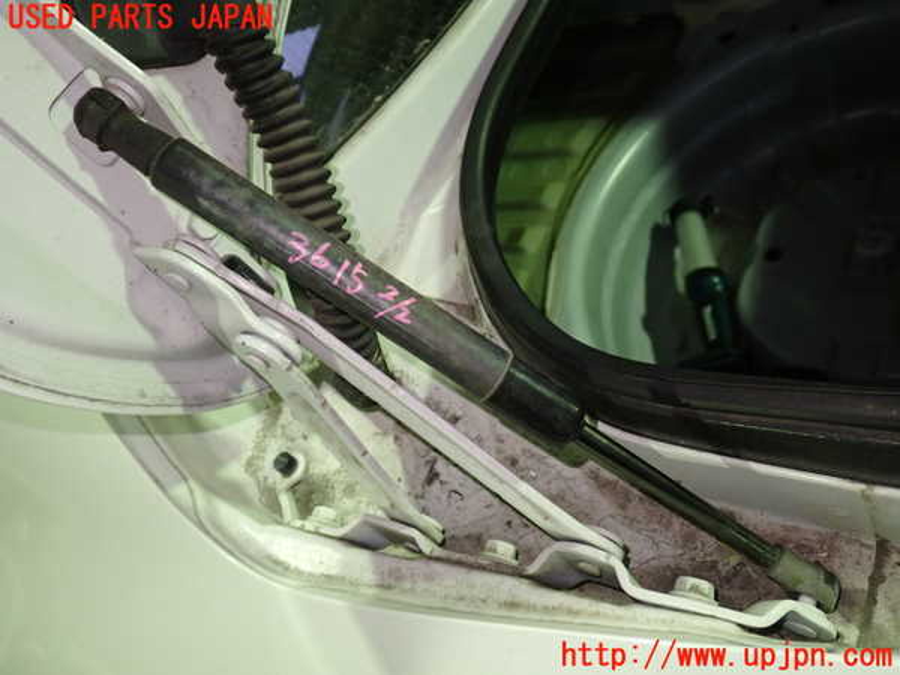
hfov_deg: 60.0
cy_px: 338
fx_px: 780
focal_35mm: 30
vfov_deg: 46.8
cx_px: 450
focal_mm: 5.4
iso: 250
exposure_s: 1/30
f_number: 2.3
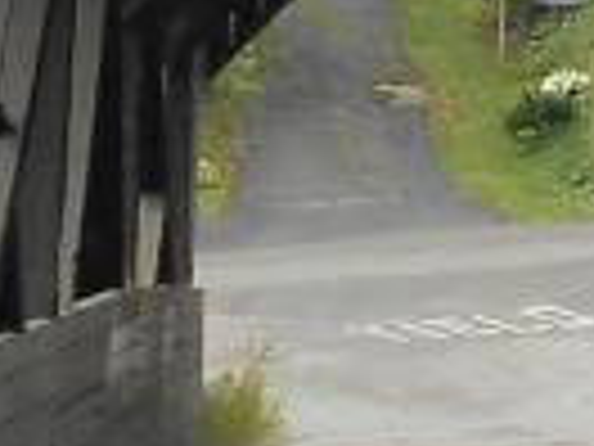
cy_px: -405
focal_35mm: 286
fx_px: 4908
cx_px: 914
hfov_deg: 6.8
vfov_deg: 5.1
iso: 80
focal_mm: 6.7
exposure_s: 1/250
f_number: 3.9
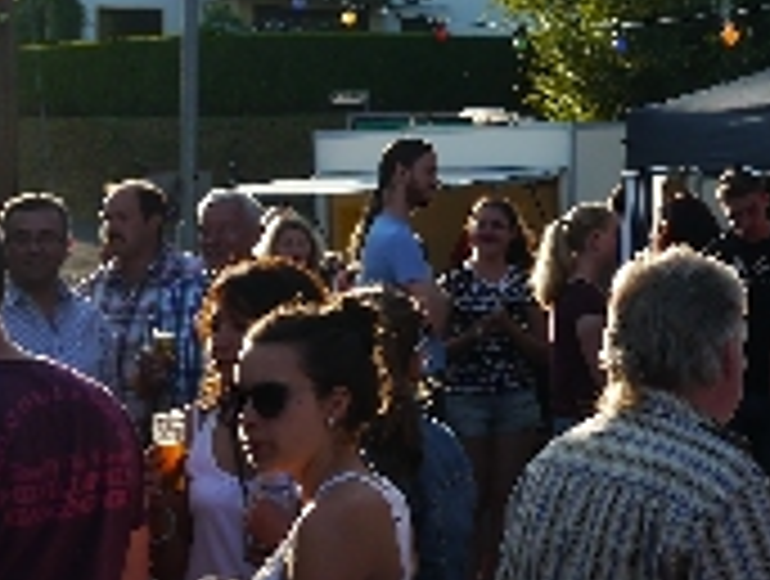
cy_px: 110
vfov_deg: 15.0
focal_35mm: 98
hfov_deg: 18.4
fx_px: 2185
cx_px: 1049
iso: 160
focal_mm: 14
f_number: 5.6
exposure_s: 1/320
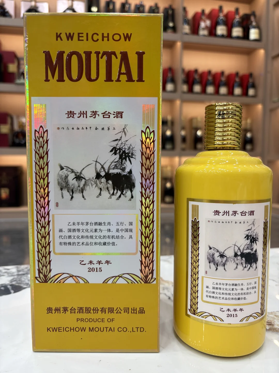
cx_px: 140
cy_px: 186
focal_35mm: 26
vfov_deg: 67.3
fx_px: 279
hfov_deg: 53.1
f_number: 1.6
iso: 100
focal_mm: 5.96
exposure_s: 1/100
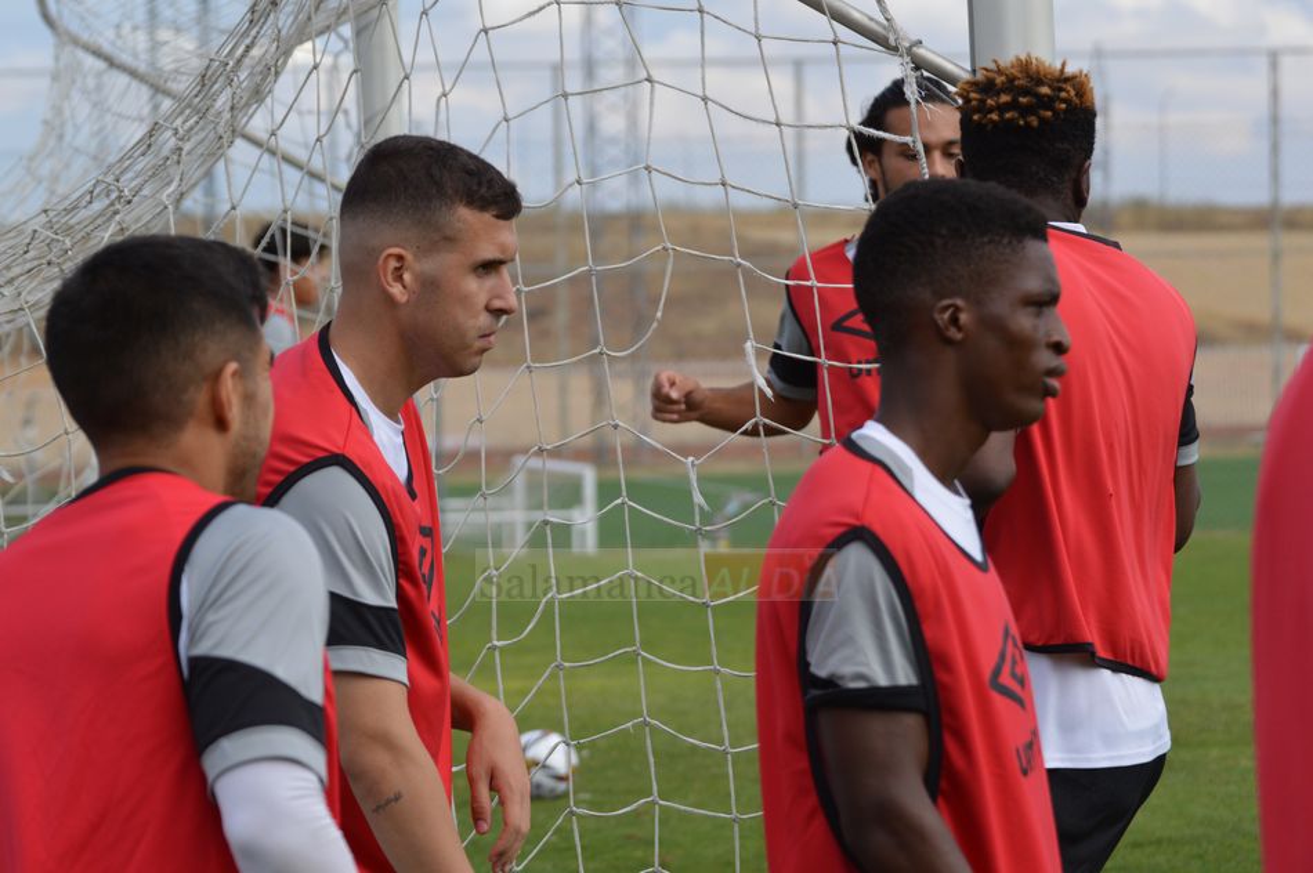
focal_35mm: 153
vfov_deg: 9.0
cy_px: 436
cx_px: 656
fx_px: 5576
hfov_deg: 13.4
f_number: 5.6
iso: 400
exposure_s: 1/1250
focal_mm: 102
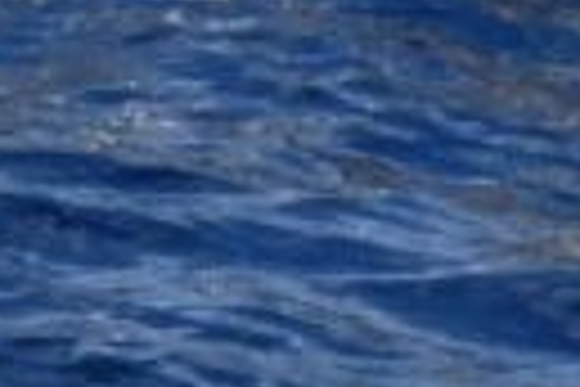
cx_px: 877
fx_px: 48056
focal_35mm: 2983
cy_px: -736
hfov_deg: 0.7
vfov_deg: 0.5
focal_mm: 480
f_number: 6.3
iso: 1000
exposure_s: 1/8000
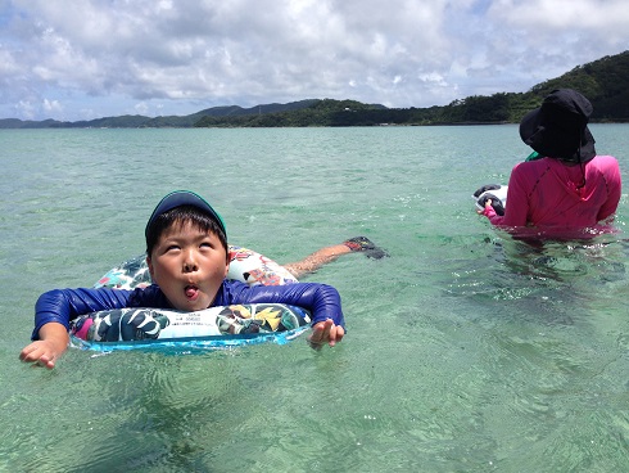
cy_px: 236
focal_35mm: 33
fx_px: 600
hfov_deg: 55.3
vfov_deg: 43.0
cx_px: 314
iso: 50
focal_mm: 4.12
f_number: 2.4
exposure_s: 1/2088
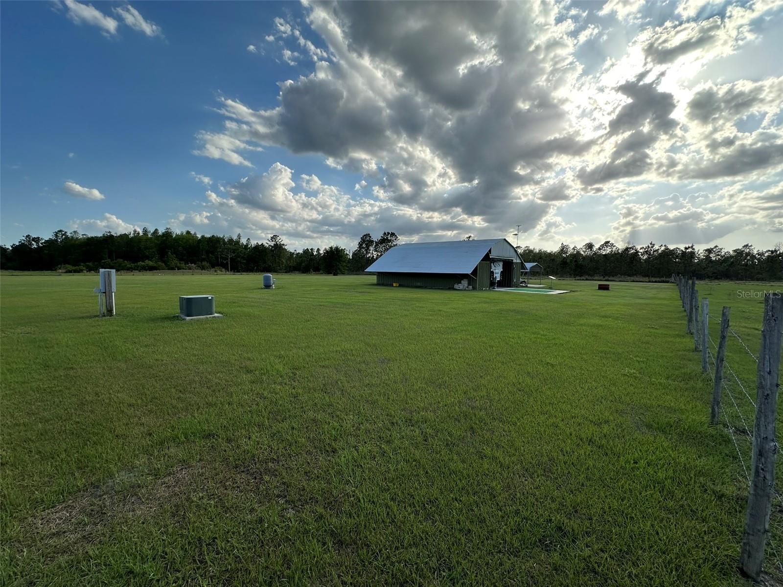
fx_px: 317
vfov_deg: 85.7
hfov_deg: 102.1
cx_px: 392
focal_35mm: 14
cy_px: 294
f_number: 2.2
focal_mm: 2.22
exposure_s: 1/1618
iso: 50
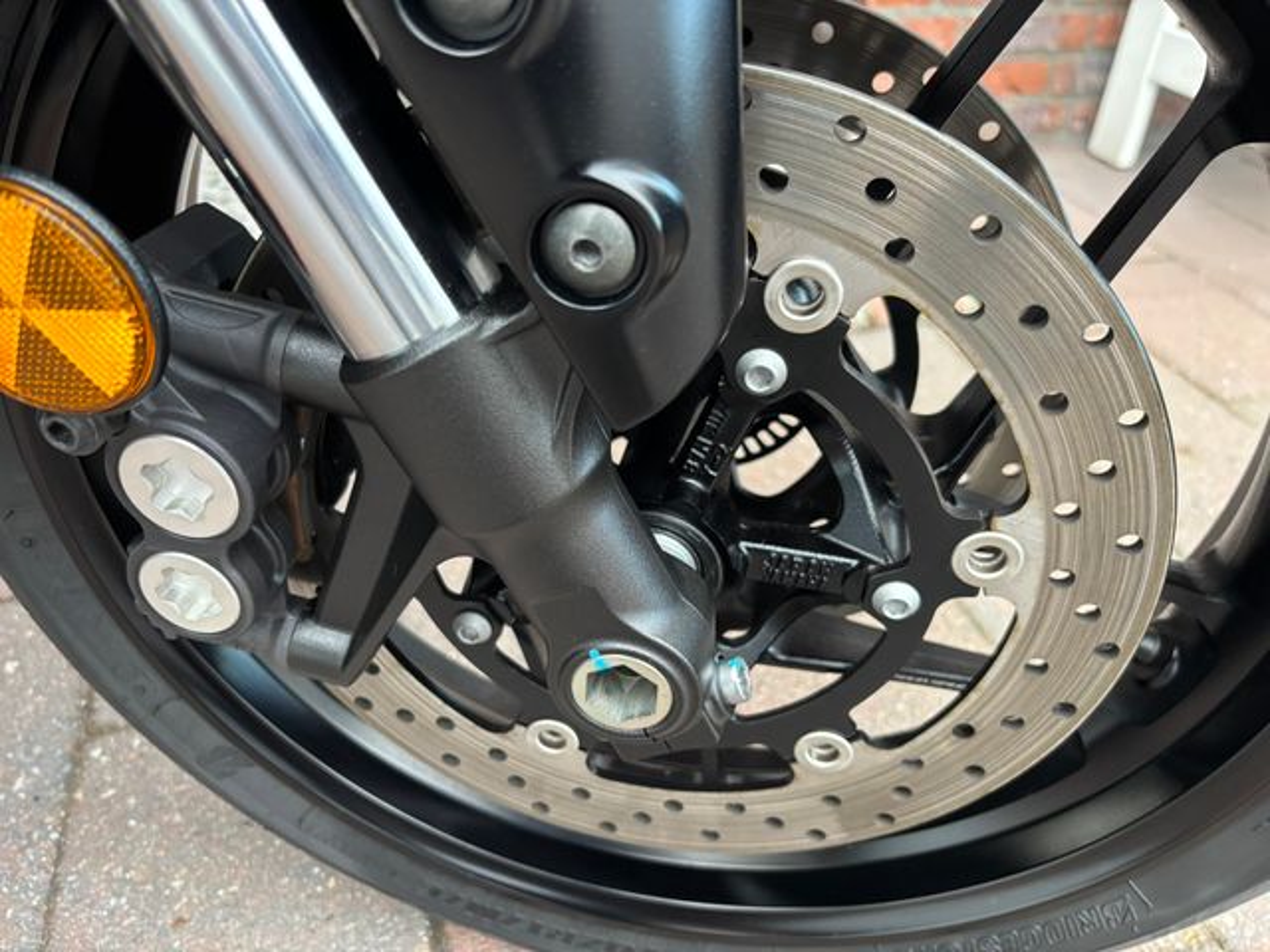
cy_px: 476
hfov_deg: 67.3
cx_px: 635
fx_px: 954
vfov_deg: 53.1
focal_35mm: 26
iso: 250
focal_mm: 5.96
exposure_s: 1/60
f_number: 1.6
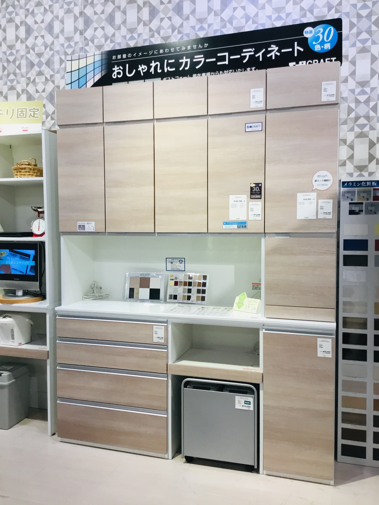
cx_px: 190
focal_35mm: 31
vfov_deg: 58.4
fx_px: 453
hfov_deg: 45.4
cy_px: 252
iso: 25
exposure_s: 1/30
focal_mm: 3.3
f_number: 2.4
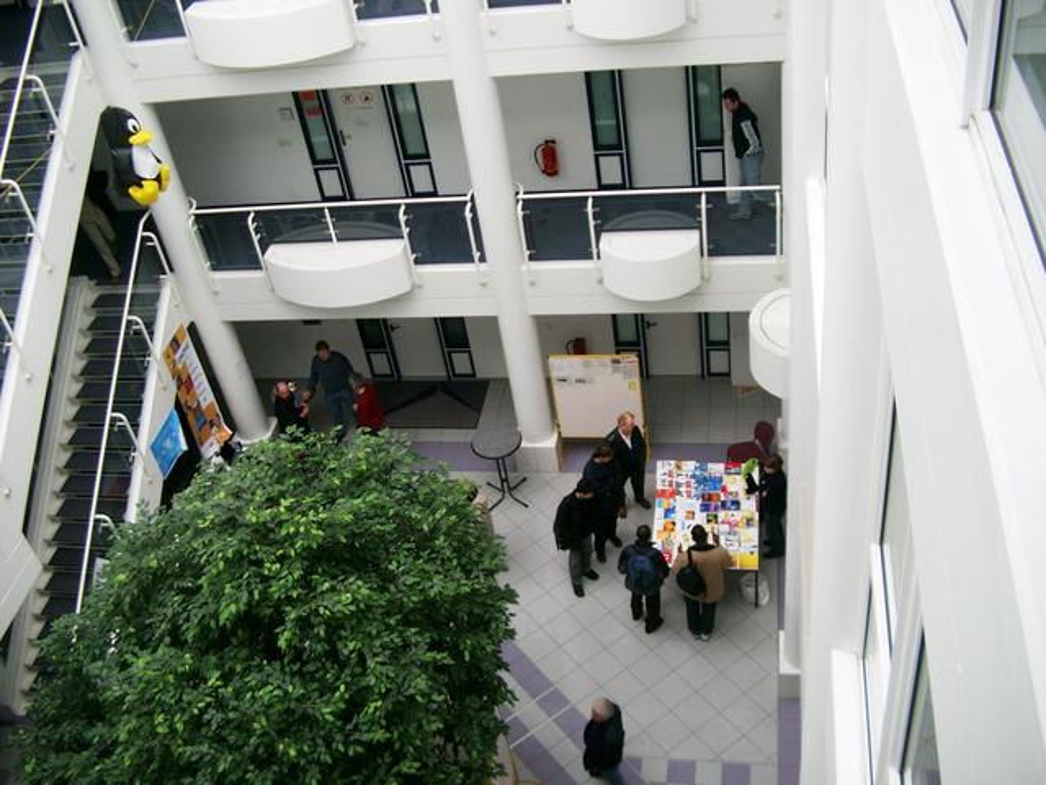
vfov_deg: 38.7
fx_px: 1118
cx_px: 523
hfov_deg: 50.1
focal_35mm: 37
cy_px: 392
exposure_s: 1/125
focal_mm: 7.6
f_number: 2.6
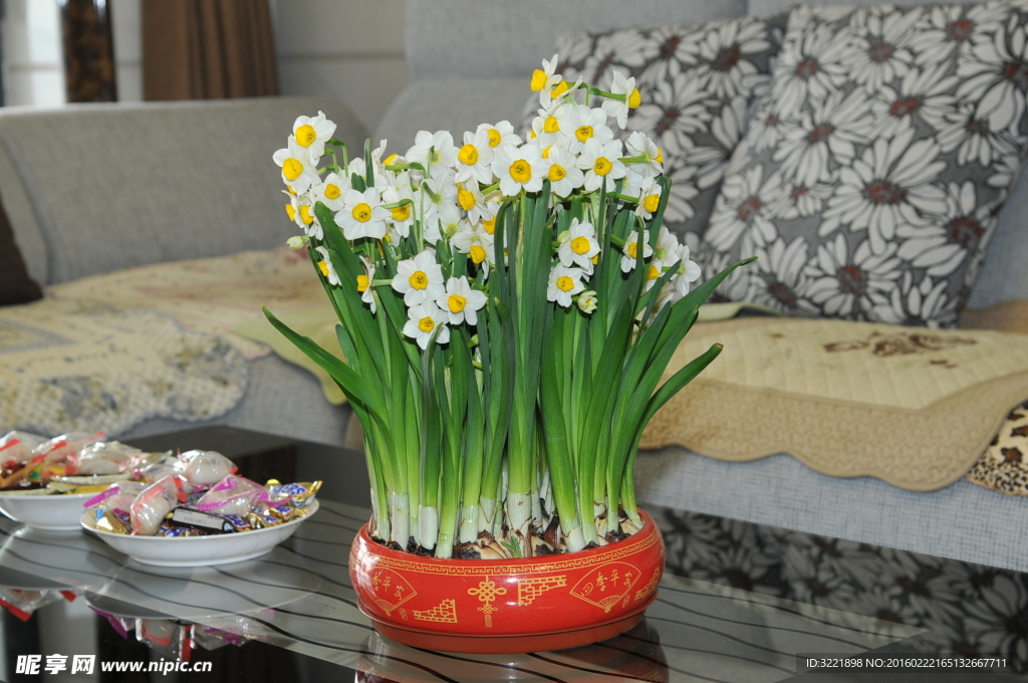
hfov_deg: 26.0
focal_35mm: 78
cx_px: 514
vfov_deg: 17.4
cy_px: 342
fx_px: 2224
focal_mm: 52
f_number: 5
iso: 200
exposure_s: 1/40
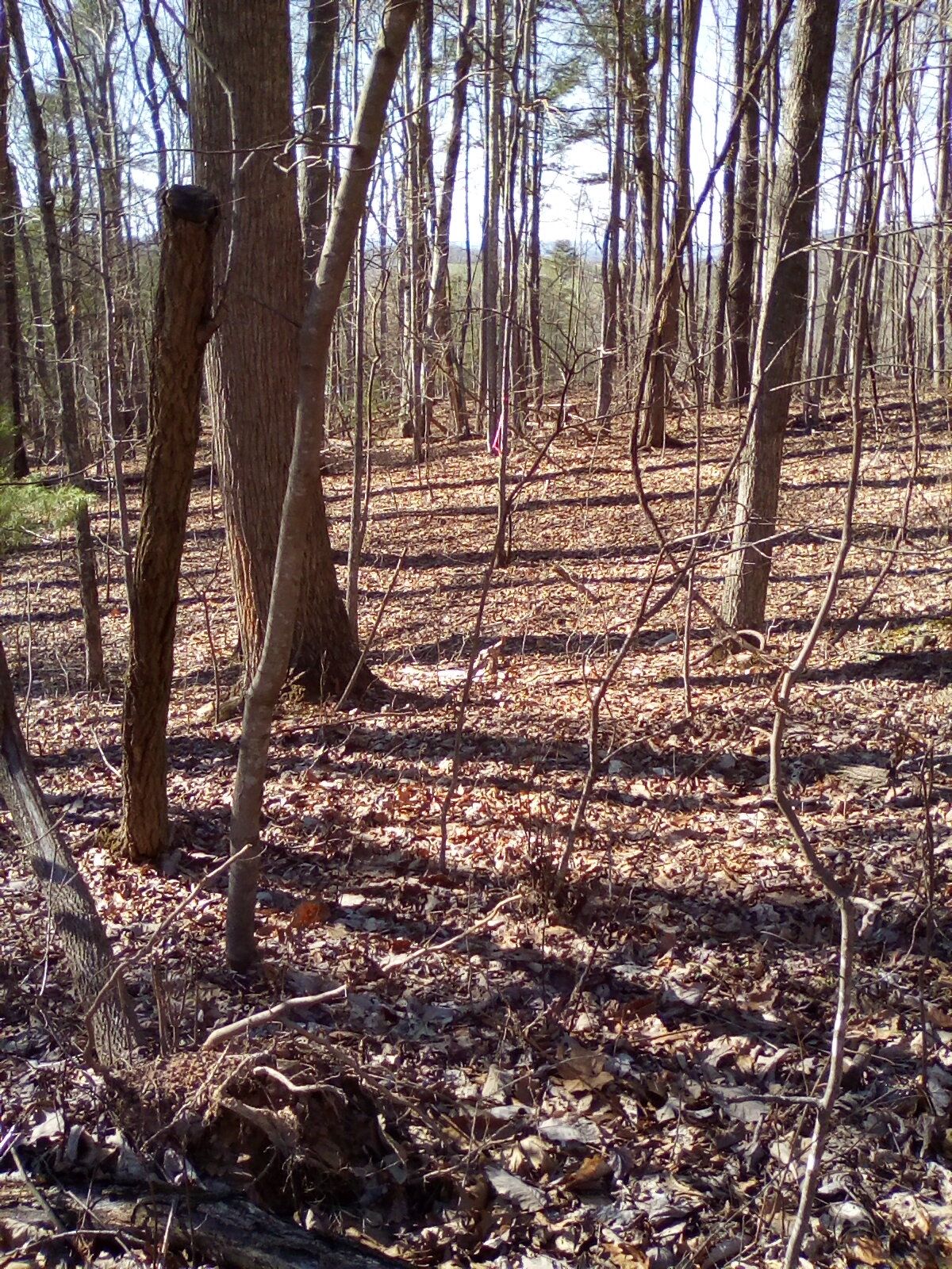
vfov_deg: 52.6
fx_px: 1283
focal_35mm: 35
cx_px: 476
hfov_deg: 40.7
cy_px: 634
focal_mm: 2.9
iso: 56
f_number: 2.8
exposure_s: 1/245
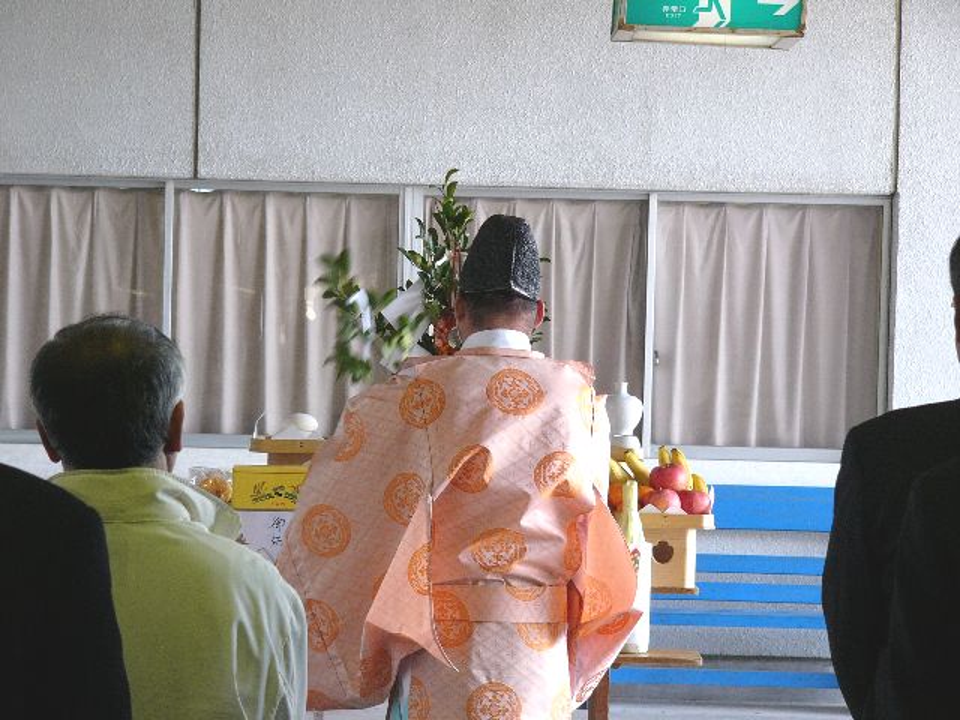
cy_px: 360
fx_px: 4132
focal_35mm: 149
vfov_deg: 10.0
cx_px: 480
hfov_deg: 13.3
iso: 150
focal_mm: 24.8
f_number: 2.8
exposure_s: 1/60
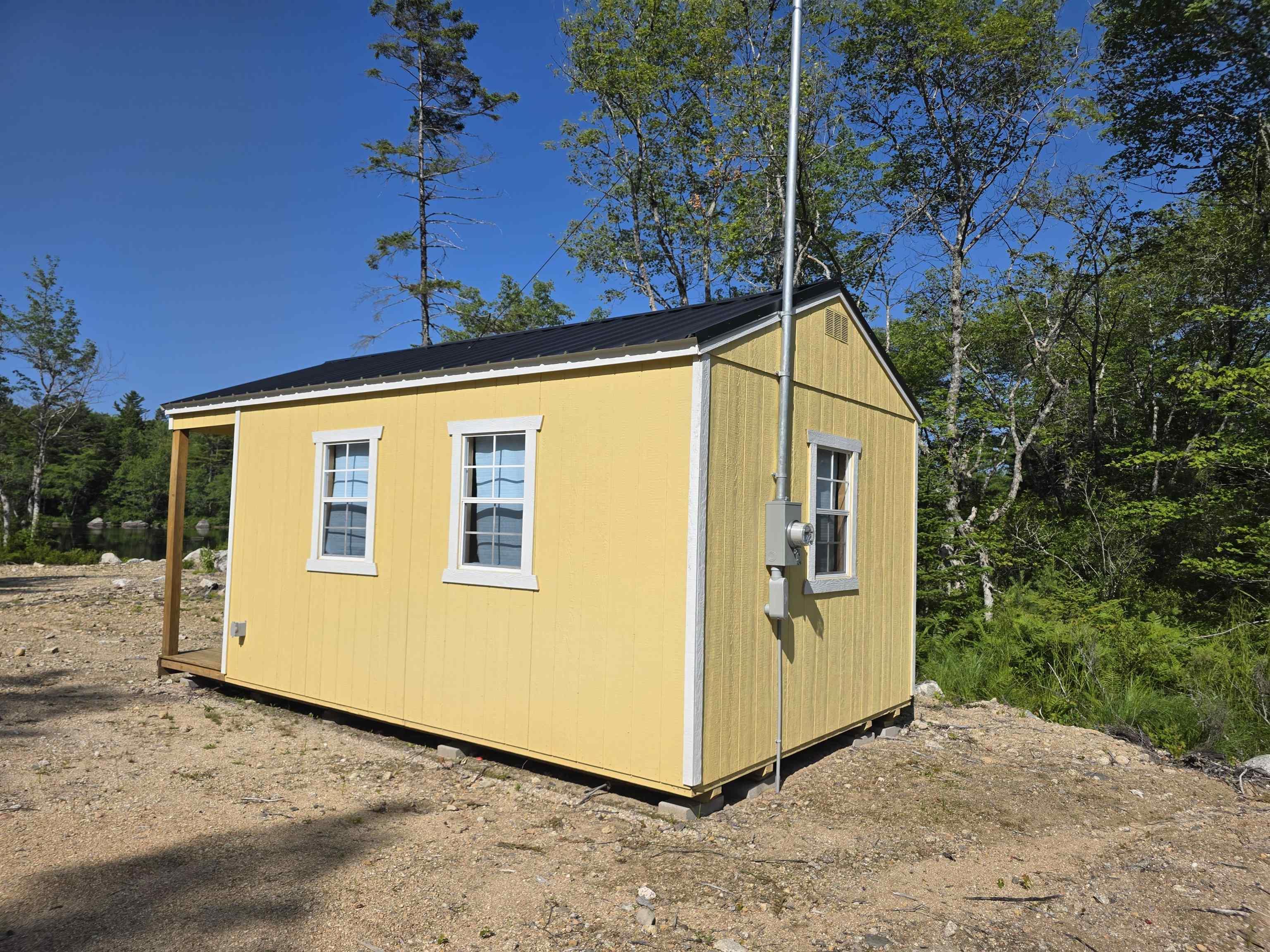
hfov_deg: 73.9
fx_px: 844
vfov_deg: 58.9
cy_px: 476
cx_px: 635
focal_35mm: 23
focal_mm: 6.3
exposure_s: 1/7944
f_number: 1.7
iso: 64
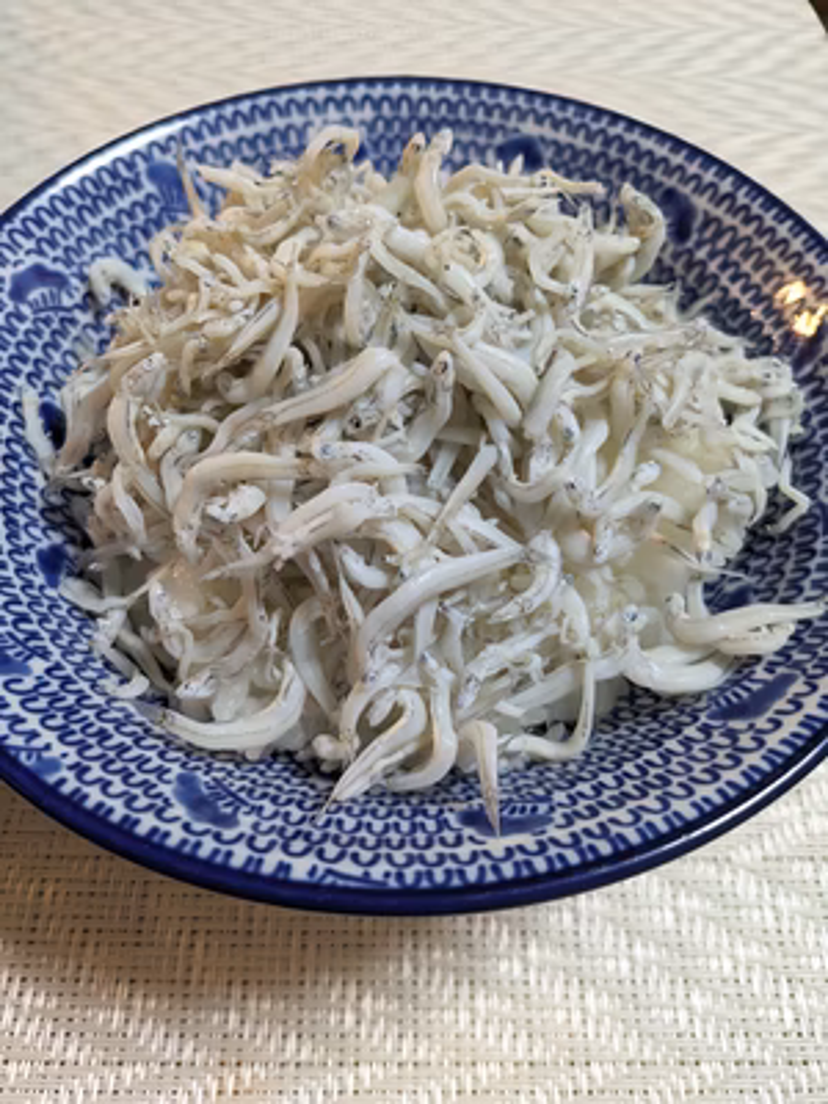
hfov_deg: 54.9
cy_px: 552
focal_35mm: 25
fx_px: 797
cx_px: 414
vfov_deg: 69.4
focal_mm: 5.43
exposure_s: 1/100
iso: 516
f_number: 1.89
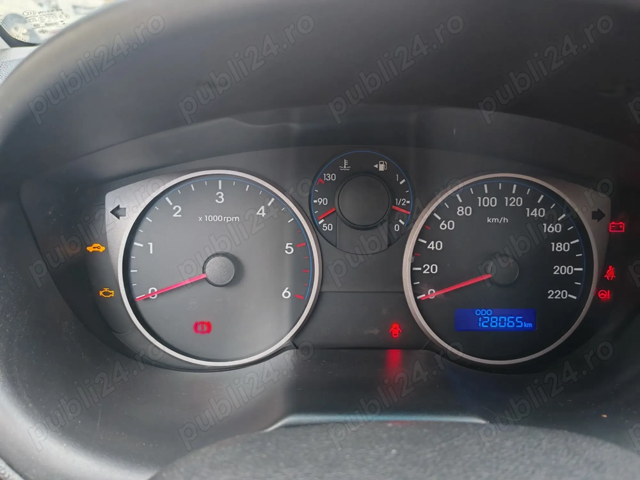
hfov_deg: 65.3
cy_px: 240
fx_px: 499
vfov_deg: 51.4
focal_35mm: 27
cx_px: 320
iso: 250
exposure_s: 1/50
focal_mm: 5.52
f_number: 1.95
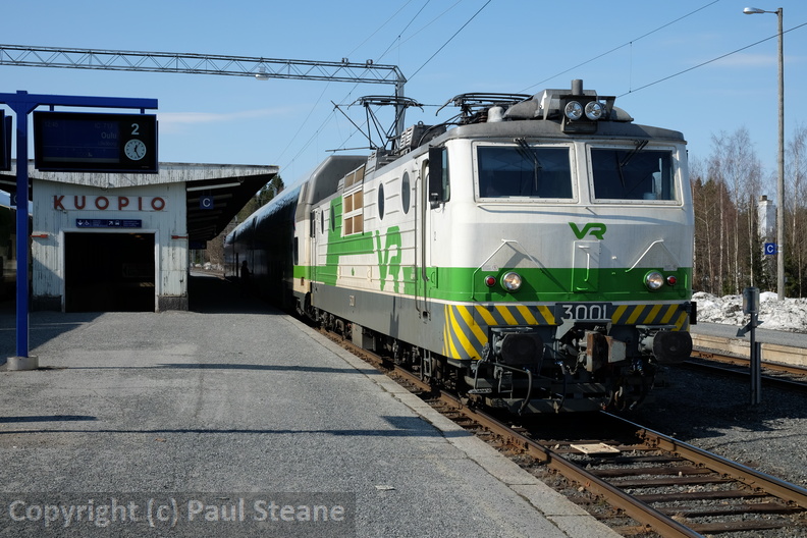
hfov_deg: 43.6
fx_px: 1009
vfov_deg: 29.9
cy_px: 269
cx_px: 404
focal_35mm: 45
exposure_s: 1/450
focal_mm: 30.2
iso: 200
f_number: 8
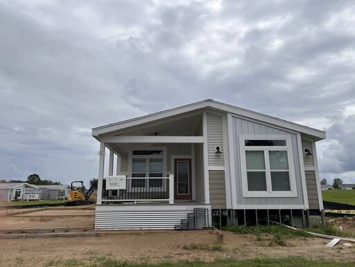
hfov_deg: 67.3
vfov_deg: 53.1
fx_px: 267
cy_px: 134
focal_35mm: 26
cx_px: 178
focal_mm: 5.7
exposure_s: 1/10309
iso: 50
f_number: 1.5
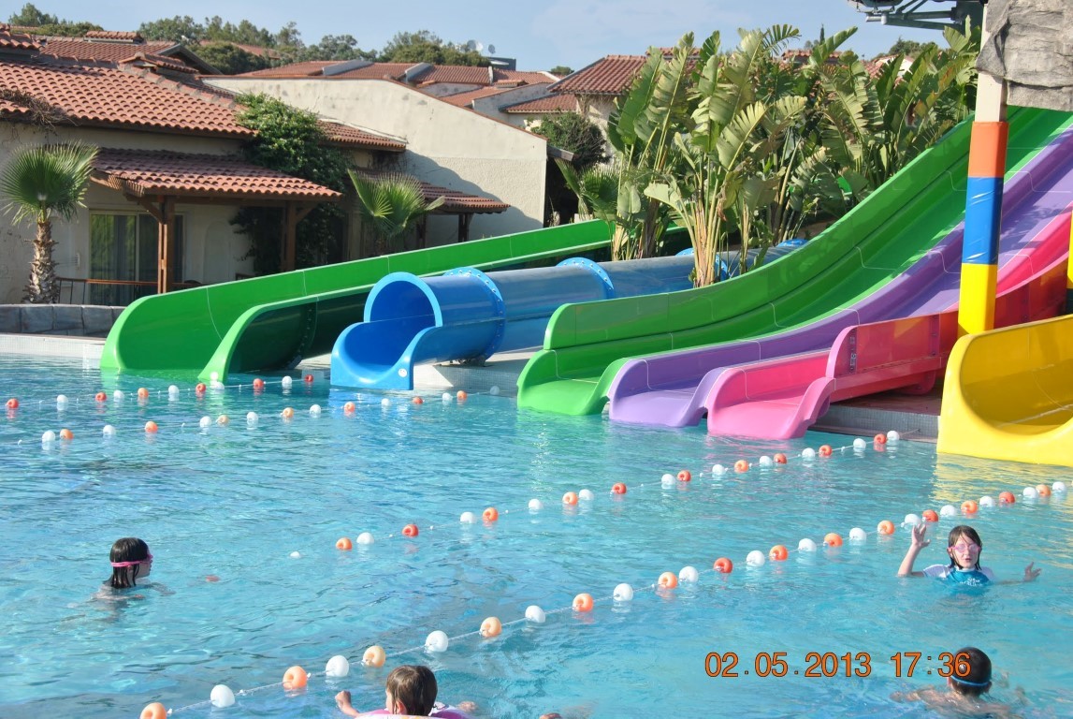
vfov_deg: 21.6
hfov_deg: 31.9
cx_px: 536
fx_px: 1880
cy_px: 360
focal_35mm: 63
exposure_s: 1/250
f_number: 8
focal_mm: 42
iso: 100
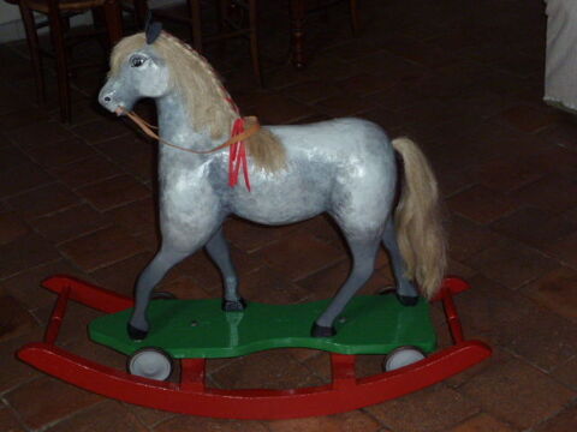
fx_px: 983
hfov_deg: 32.7
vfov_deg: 24.8
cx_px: 288
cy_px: 216
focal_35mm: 59
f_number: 3.9
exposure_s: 1/30
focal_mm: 9.7
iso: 400
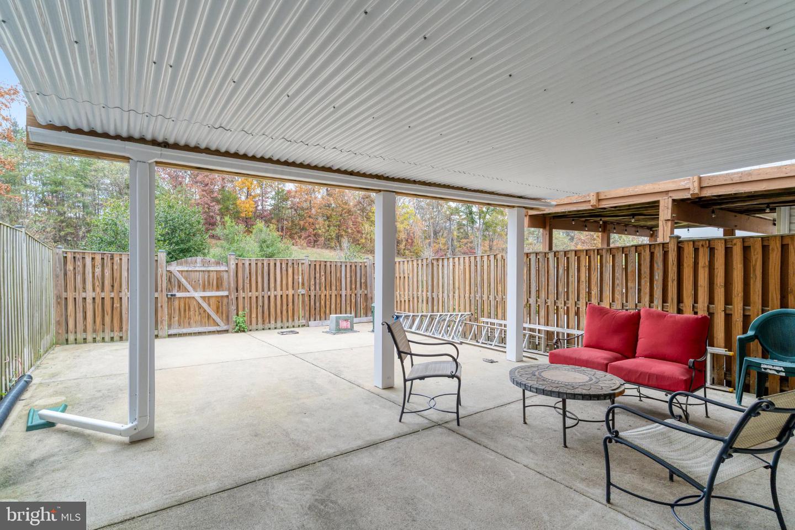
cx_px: 398
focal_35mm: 17
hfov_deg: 93.3
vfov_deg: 70.4
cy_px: 265
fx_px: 375
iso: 1250
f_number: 8
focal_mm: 17
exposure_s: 1/50
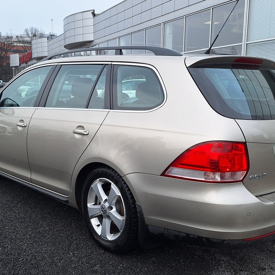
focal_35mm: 38
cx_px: 151
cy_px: 144
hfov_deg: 43.8
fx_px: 342
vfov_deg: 43.8
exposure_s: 1/352
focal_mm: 5.54
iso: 40
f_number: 1.8
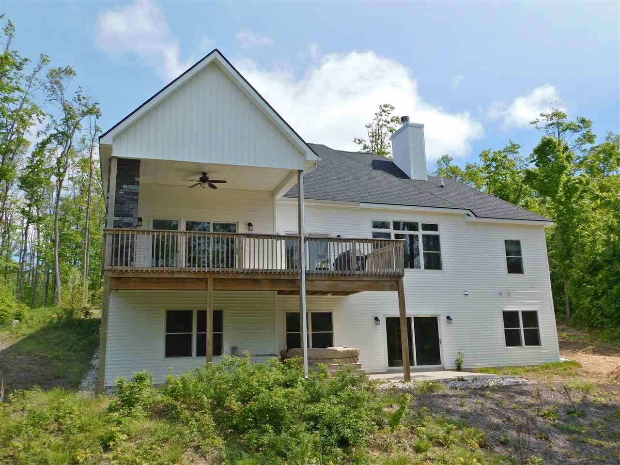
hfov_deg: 60.0
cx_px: 310
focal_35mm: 30
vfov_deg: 46.8
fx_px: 537
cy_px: 232
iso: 125
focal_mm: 5.3
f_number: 3.2
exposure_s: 1/1250
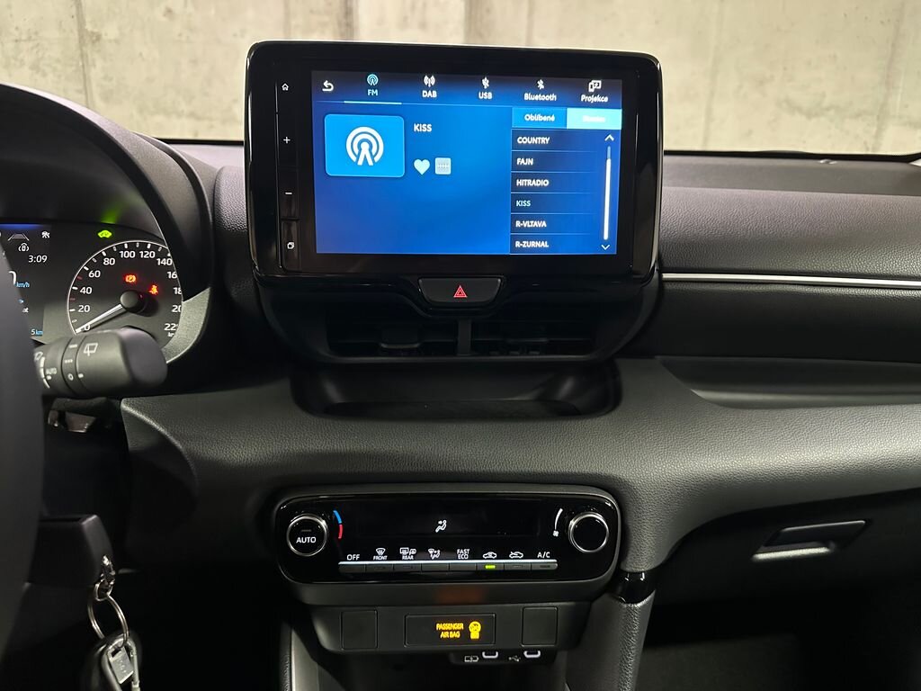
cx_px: 460
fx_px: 639
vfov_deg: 56.8
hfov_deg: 71.6
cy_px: 346
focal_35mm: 24
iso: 800
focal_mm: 6.86
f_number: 1.78
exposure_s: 1/25
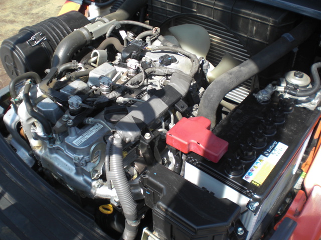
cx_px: 160
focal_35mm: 38
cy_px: 120
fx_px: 352
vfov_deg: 37.7
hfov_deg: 49.0
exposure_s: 1/320
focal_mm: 6.3
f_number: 3.1
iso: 64
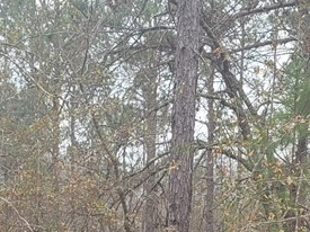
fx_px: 832
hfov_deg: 20.7
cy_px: 358
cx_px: 32
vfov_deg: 14.7
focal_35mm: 93
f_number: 1.8
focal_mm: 7
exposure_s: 1/120
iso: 25
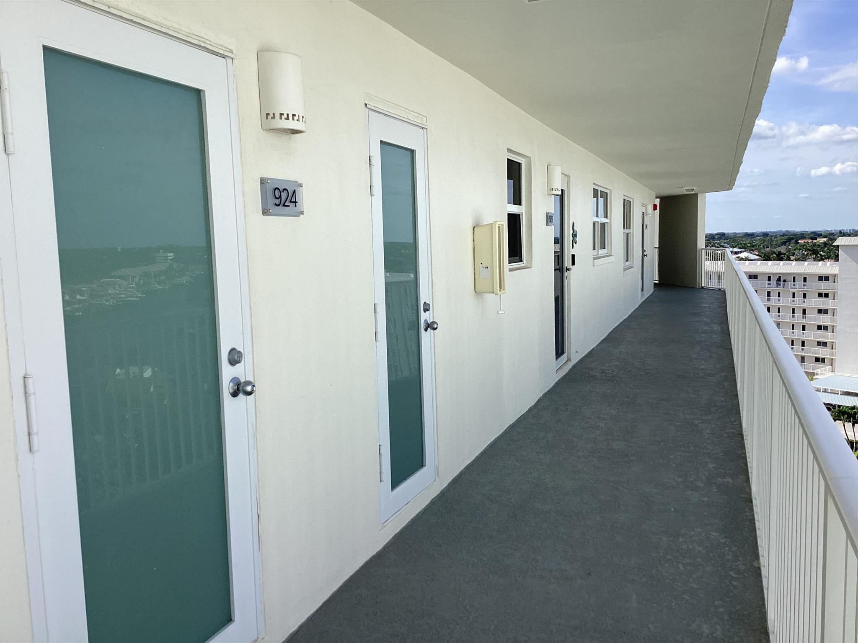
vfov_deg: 45.4
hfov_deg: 58.4
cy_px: 322
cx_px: 429
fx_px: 768
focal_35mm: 31
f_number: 2.4
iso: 25
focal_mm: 3.3
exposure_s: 1/1359
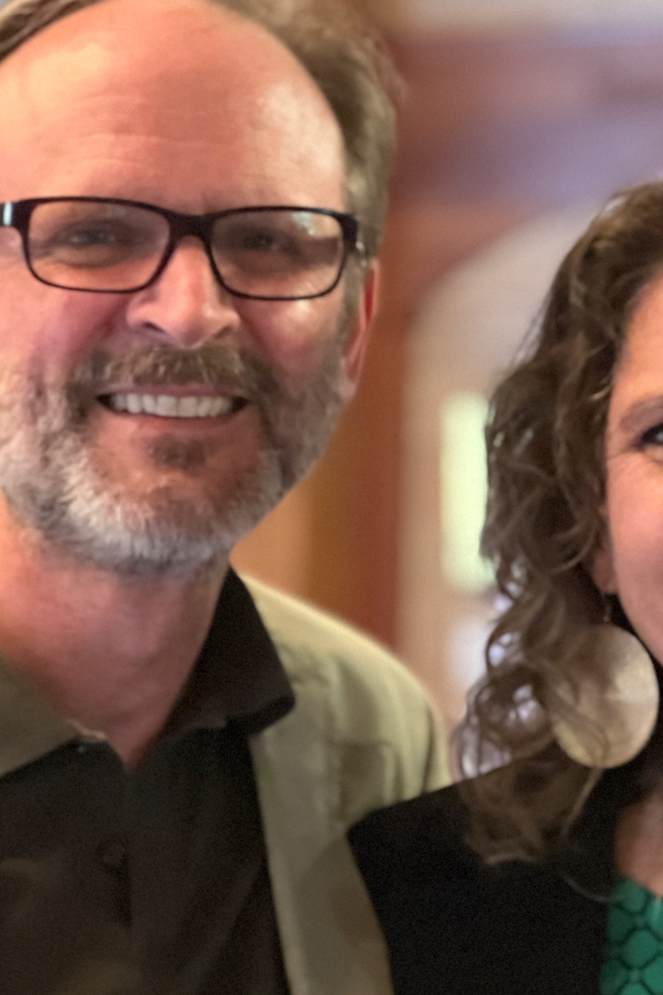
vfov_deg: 13.2
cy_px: 441
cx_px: 761
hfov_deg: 8.7
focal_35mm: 156
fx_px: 4309
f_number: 2.8
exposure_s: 1/15
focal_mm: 9
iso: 1250
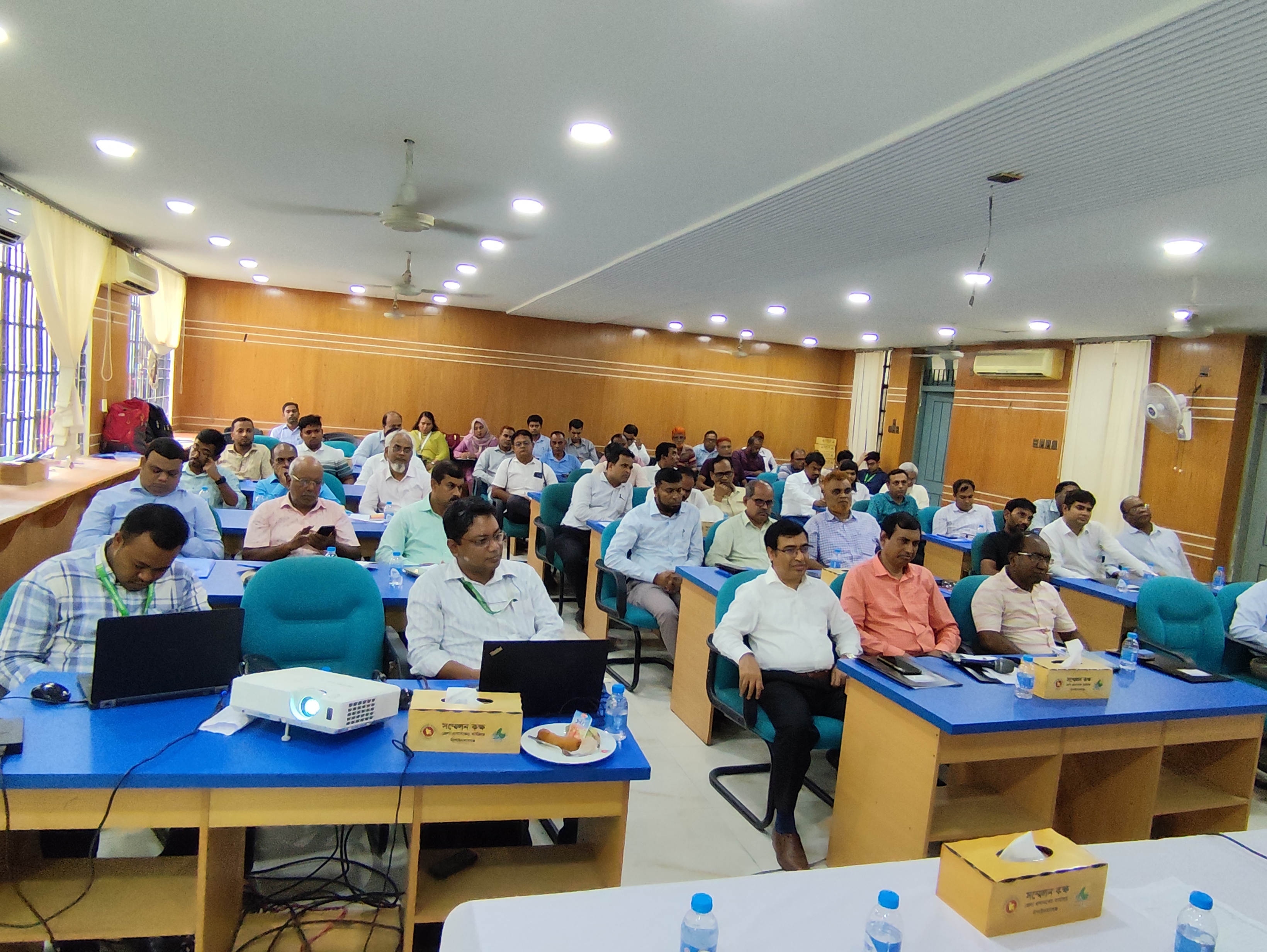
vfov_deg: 58.9
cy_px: 476
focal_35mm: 23
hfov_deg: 73.9
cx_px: 634
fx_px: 842
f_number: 2.2
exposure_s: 1/50
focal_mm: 1.65
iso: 205
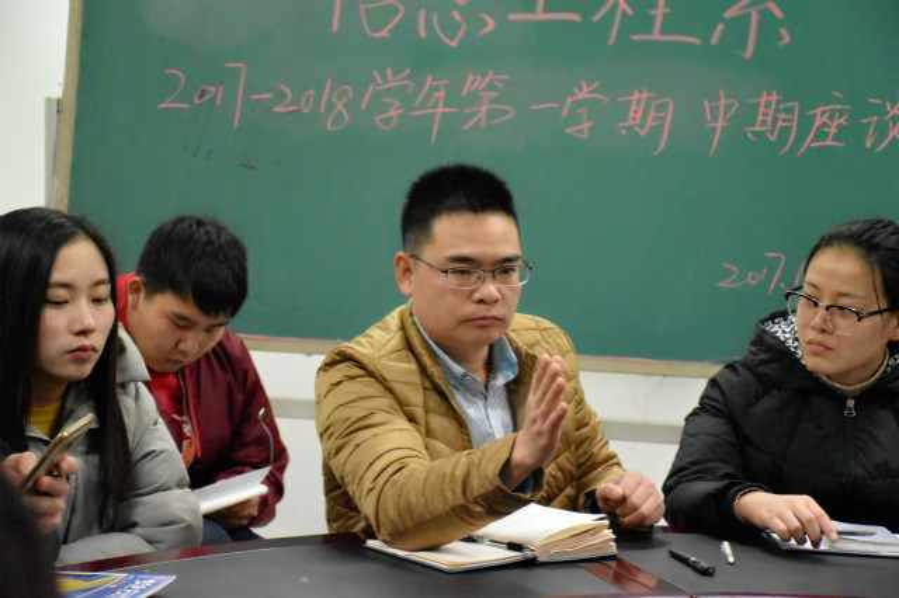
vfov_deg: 14.7
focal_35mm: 93
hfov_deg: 21.9
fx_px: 2321
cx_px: 450
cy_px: 299
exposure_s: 1/200
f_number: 5
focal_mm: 62
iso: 8000
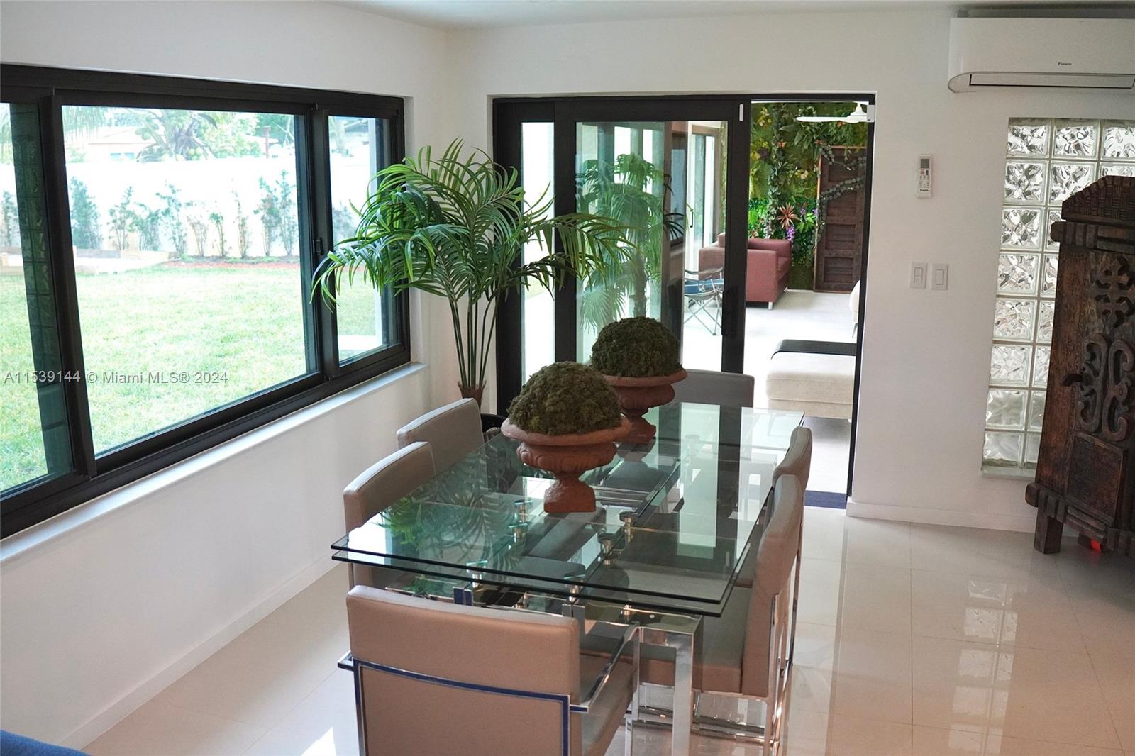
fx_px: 946
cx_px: 568
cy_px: 378
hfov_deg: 61.9
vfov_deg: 43.6
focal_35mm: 30
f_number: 2.8
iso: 1250
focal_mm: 20
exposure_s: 1/250
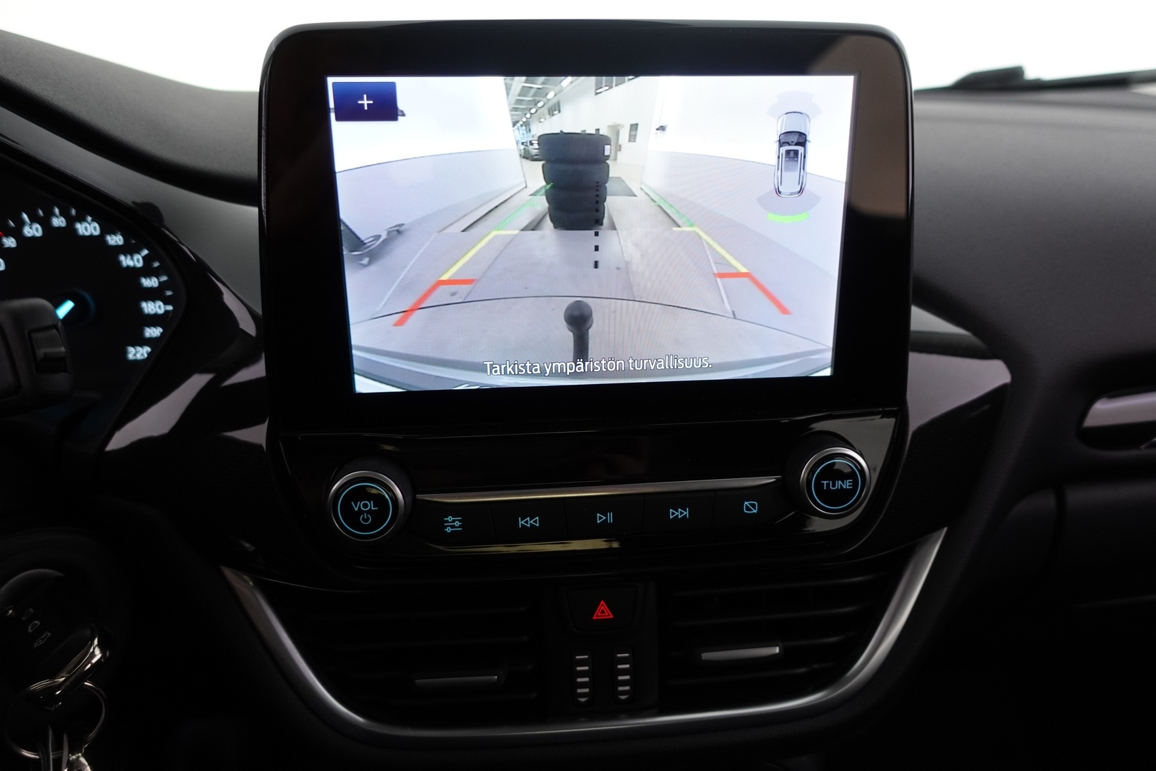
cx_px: 578
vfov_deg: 53.1
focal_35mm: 24
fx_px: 771
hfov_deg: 73.7
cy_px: 386
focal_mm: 9.4
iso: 320
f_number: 1.8
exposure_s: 1/30
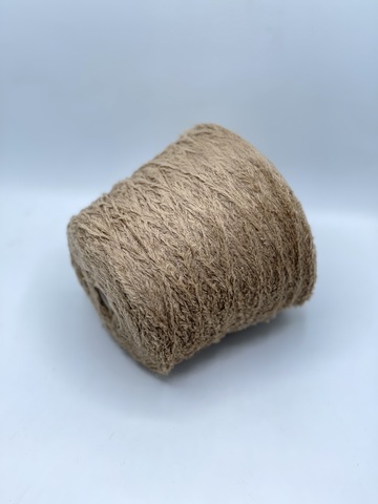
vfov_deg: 30.3
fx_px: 932
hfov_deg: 22.9
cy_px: 252
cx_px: 189
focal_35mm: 64
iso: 20
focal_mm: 7.5
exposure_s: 1/134
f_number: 2.2
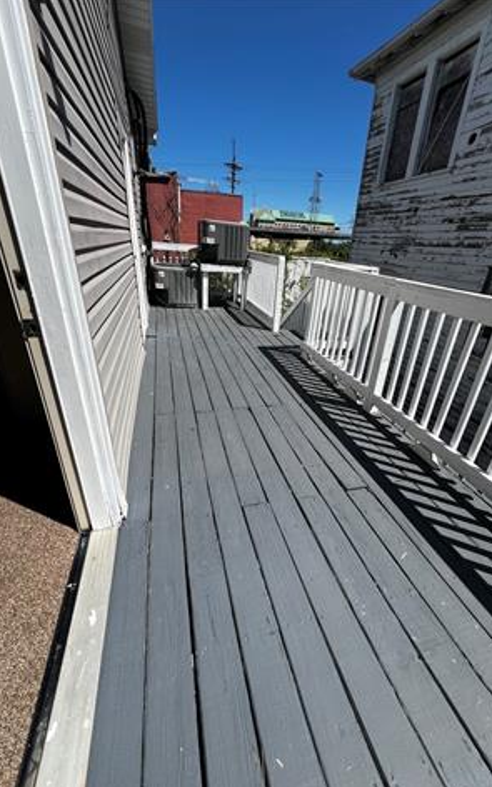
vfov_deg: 105.3
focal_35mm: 14
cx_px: 267
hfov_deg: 78.5
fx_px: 300
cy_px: 397
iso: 32
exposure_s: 1/2096
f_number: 1.8
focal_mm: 1.57
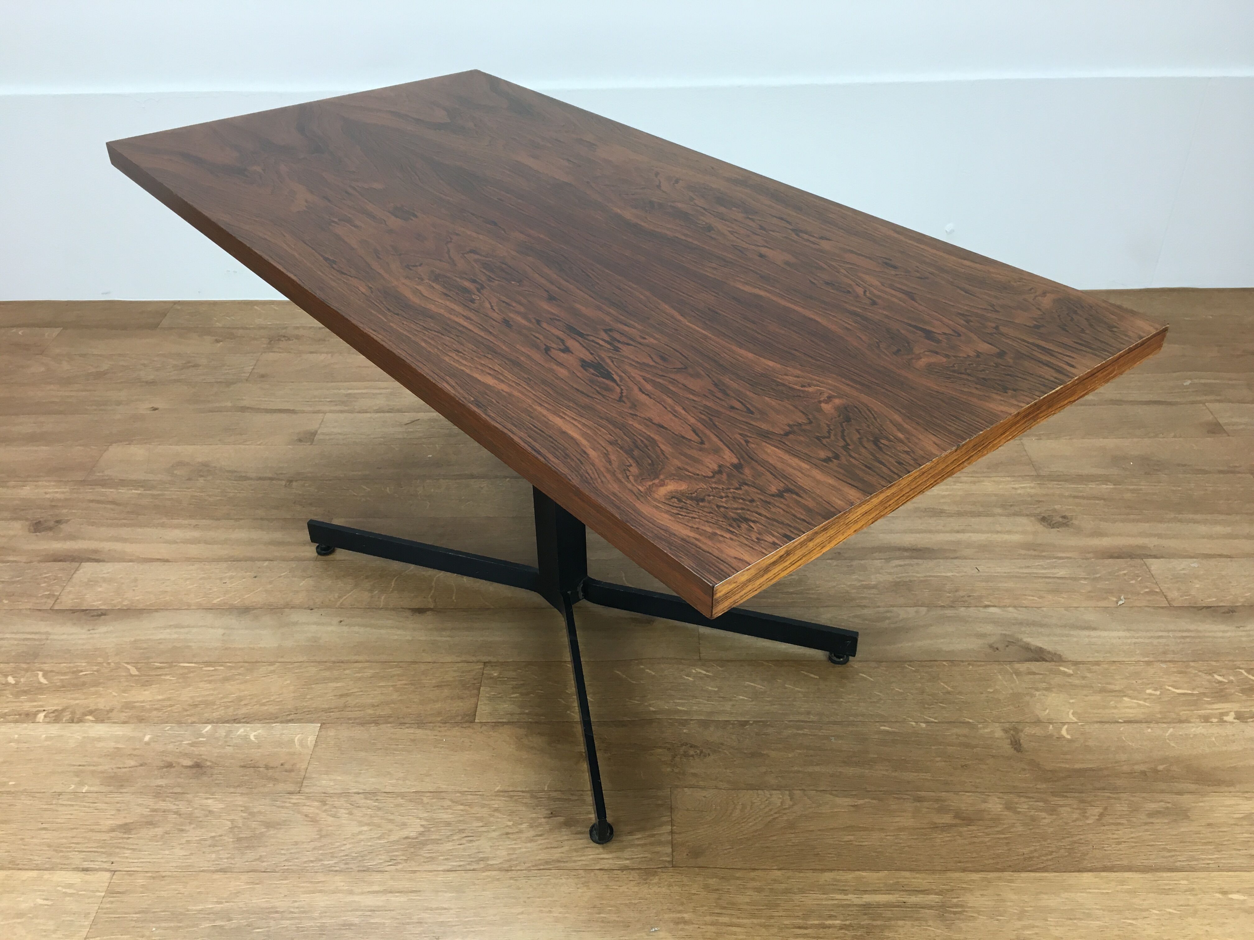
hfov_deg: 61.7
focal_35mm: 29
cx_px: 627
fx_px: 1051
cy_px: 470
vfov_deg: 48.2
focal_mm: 4.15
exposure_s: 1/33
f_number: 2.2
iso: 25
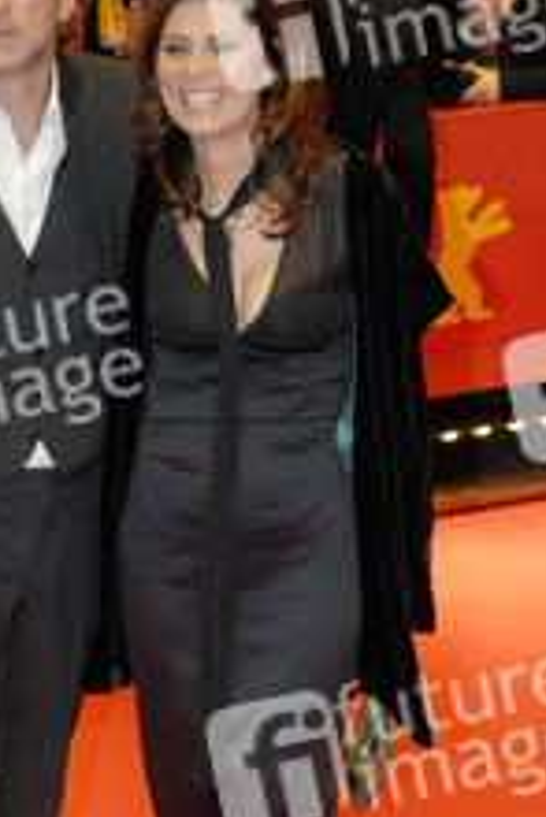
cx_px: 63
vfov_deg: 17.0
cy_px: 561
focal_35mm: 120
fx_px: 2726
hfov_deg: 11.4
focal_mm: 44
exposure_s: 1/125
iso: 800
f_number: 5.6
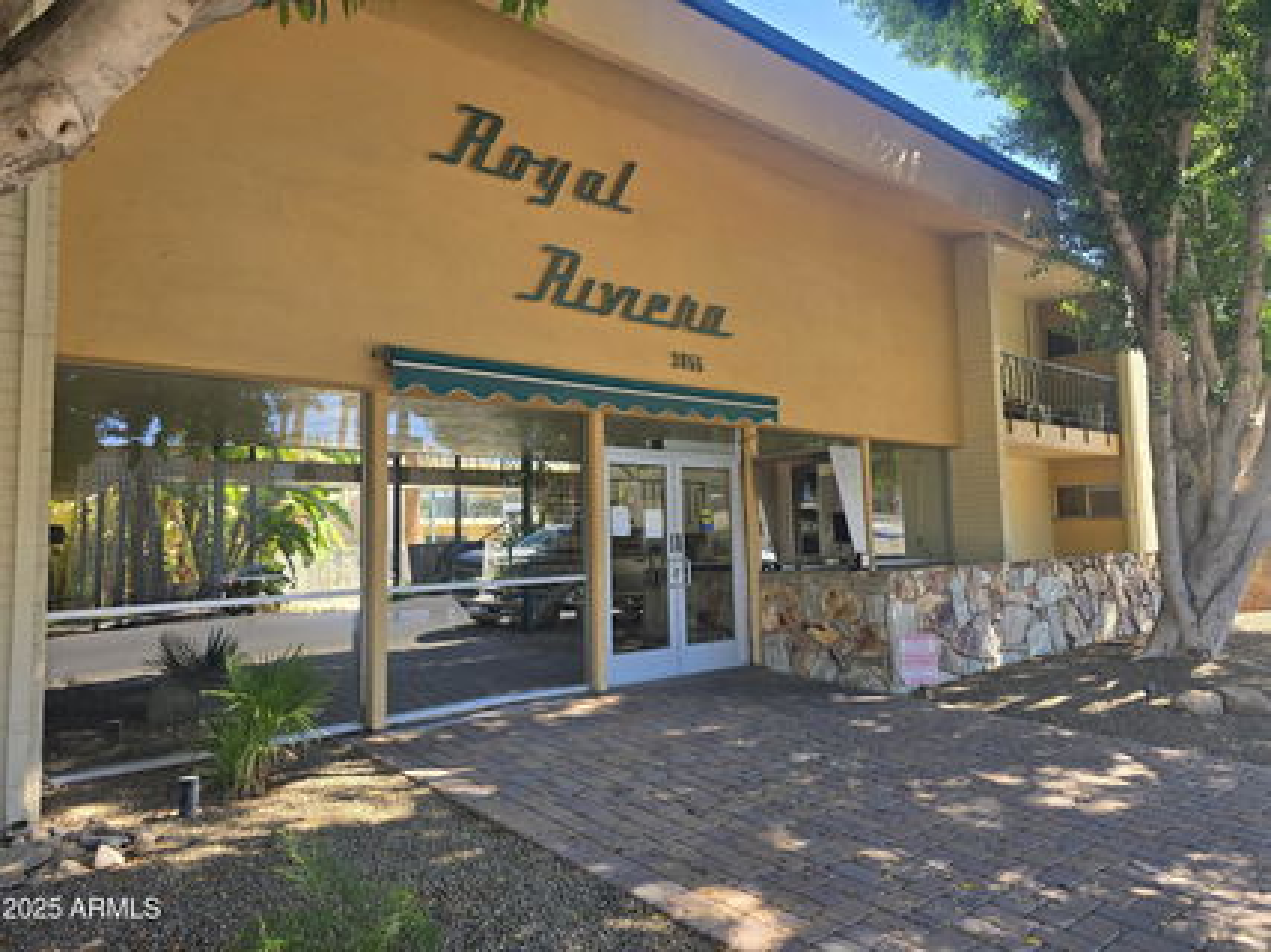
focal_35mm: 23
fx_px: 844
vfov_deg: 58.9
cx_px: 636
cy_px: 476
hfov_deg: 73.9
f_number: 1.7
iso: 20
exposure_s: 1/180
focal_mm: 6.3
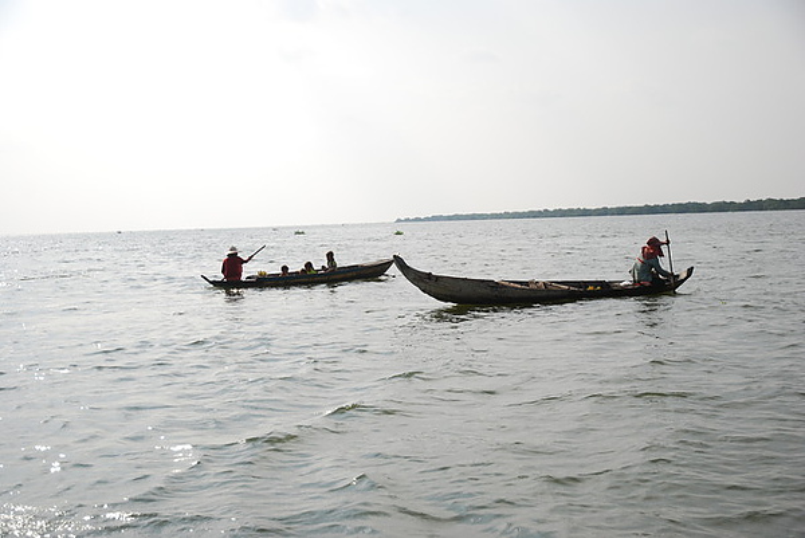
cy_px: 269
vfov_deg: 29.0
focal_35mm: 46
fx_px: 1041
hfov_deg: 42.3
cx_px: 402
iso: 250
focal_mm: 31
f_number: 4.5
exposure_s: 1/2500
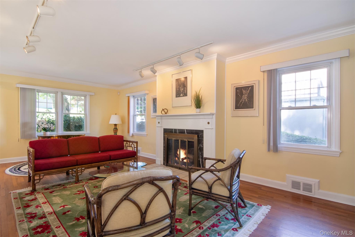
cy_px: 118
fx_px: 163
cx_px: 178
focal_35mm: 16
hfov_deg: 95.0
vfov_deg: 72.0
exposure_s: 1/40
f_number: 8
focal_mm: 11
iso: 640
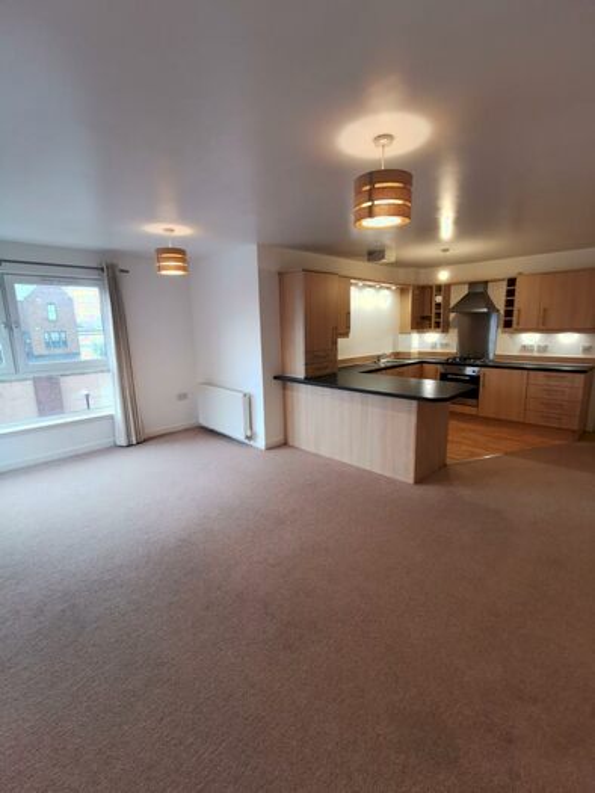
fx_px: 367
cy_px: 396
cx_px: 298
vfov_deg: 94.5
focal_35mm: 16
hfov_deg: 78.1
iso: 200
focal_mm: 2.35
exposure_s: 1/30
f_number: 2.2
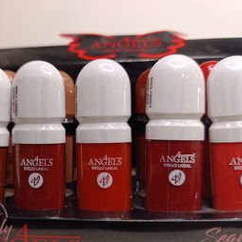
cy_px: 138
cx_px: 75
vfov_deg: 50.9
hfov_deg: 49.9
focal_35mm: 32
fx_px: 253
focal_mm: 6.14
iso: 800
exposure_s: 1/100
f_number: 1.6
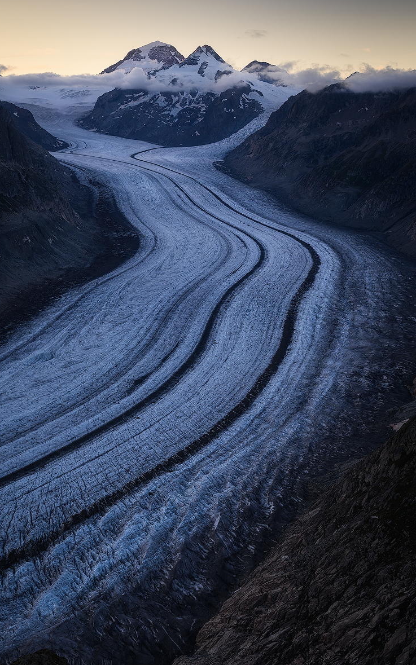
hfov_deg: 22.7
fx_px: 1034
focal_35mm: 57
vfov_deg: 35.7
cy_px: 329
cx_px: 183
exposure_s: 1/10
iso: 100
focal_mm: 44
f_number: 13
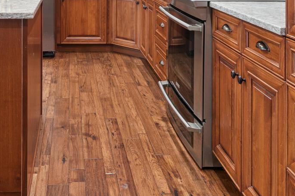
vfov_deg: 25.7
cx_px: 79
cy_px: -58
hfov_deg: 42.5
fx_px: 369
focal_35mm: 45
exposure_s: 1/2
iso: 100
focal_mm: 10
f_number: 6.3
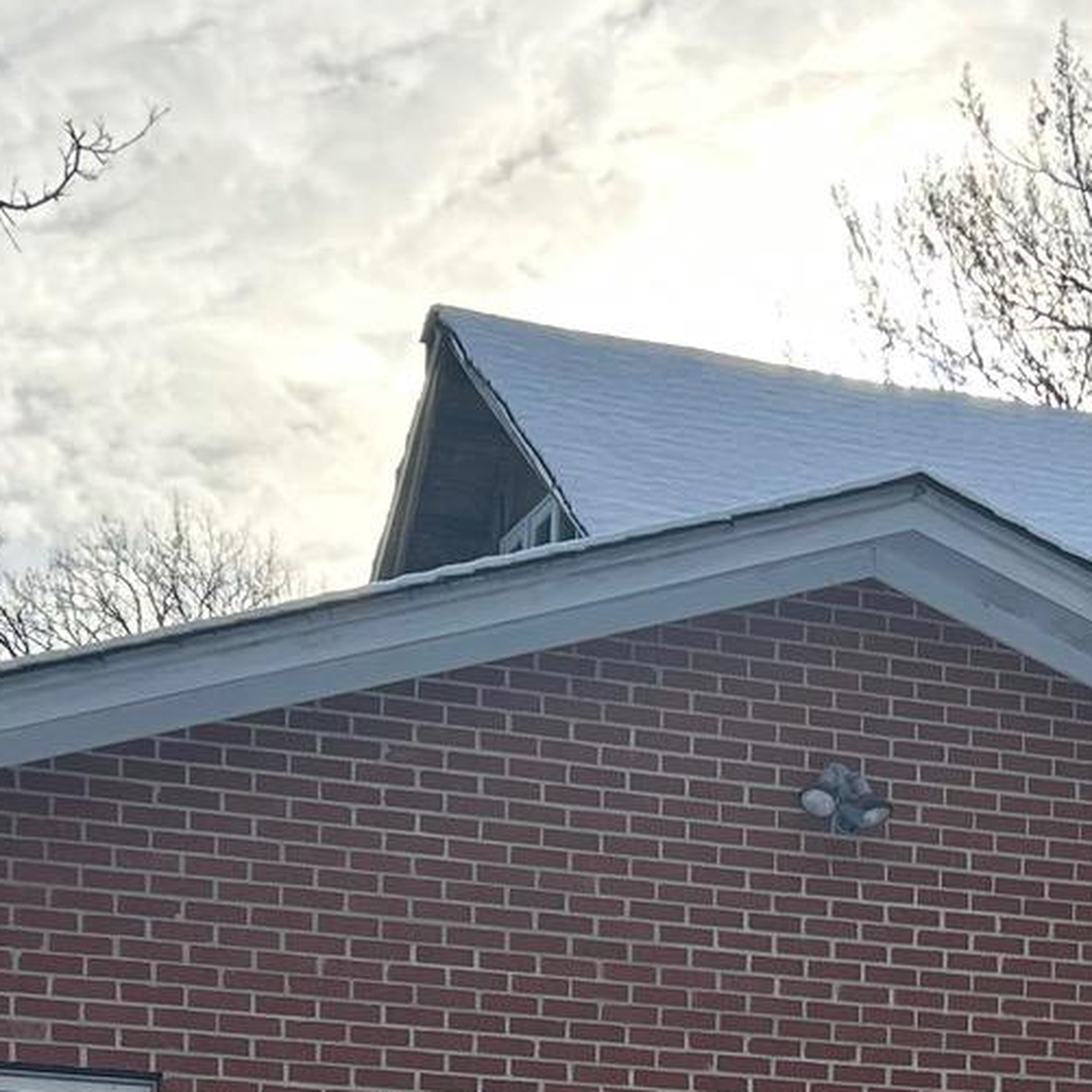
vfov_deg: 17.1
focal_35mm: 94
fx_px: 3355
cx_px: 894
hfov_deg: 18.3
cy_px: 1508
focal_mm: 5.7
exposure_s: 1/2632
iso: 50
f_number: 1.5
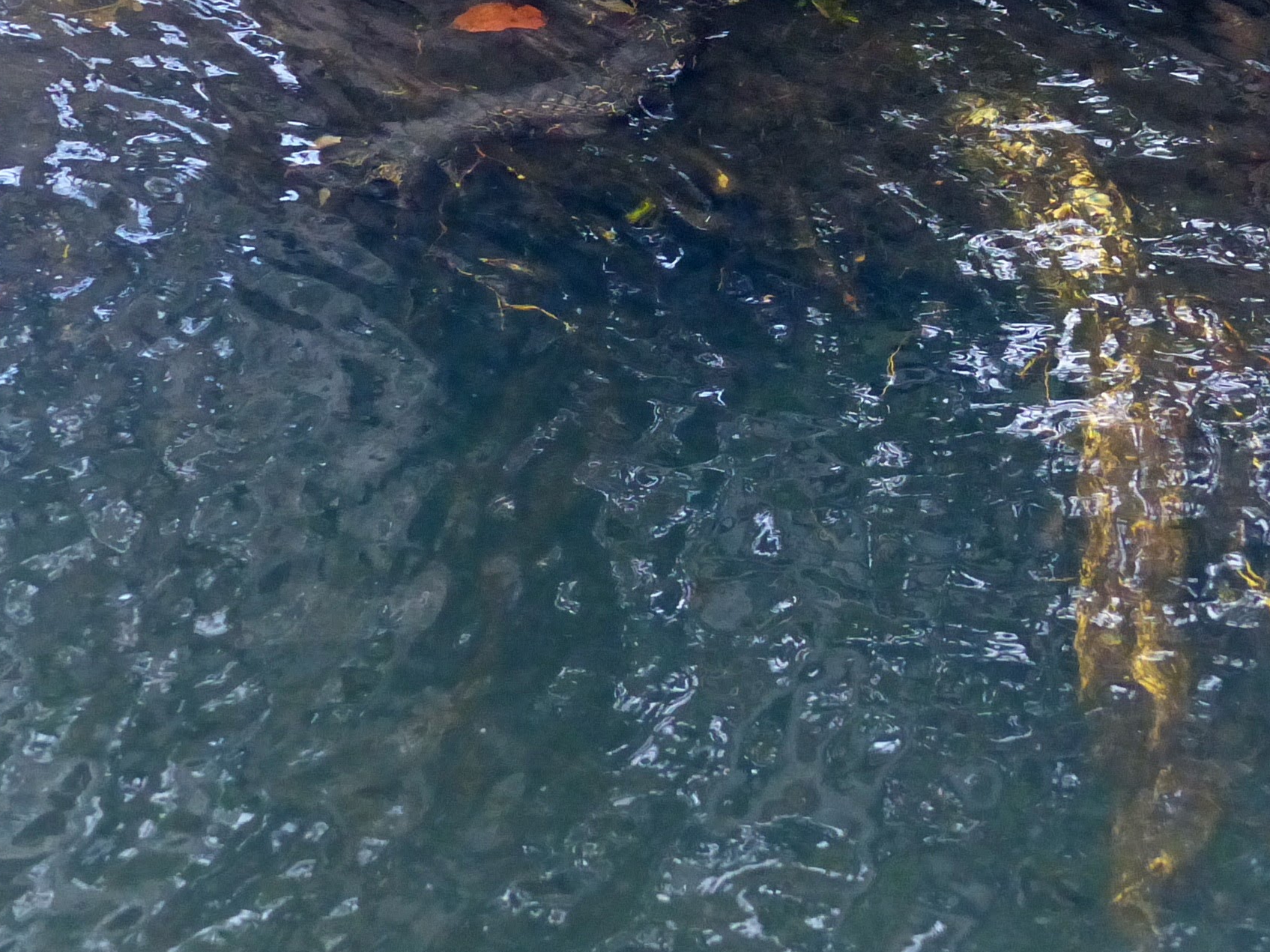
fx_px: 6493
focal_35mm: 177
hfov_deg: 11.1
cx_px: 949
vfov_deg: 8.3
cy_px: -16
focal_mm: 13.5
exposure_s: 1/250
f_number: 2.8
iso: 640
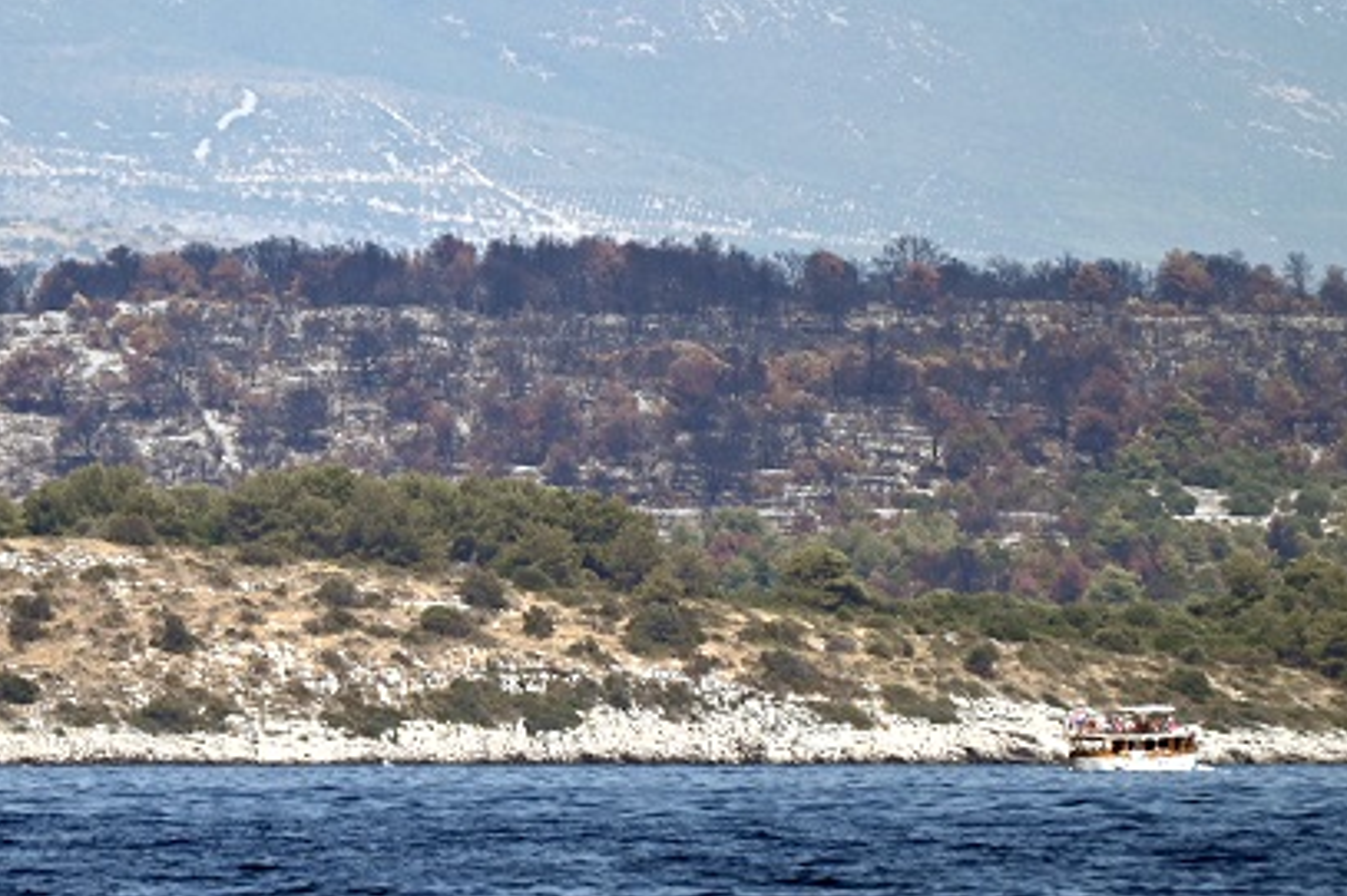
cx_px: 328
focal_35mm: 738
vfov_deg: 1.9
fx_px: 27601
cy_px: 306
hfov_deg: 2.8
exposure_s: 1/800
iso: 100
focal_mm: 300
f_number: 5.6
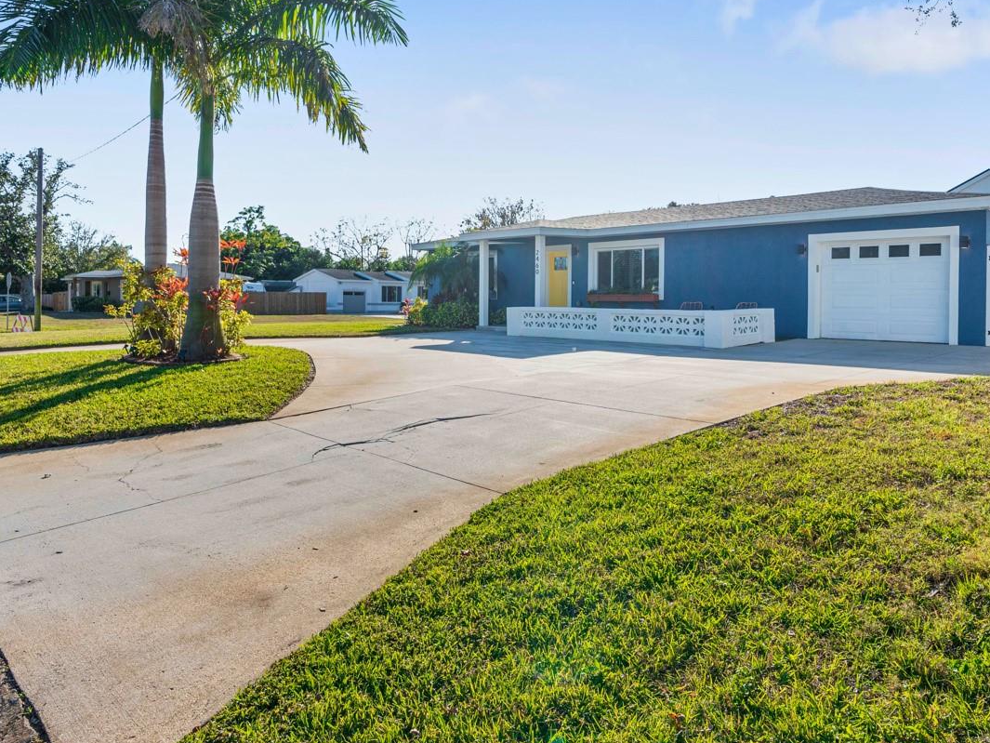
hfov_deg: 66.8
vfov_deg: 52.9
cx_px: 579
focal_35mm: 26
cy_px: 322
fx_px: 744
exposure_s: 1/640
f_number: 8
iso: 250
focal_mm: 18
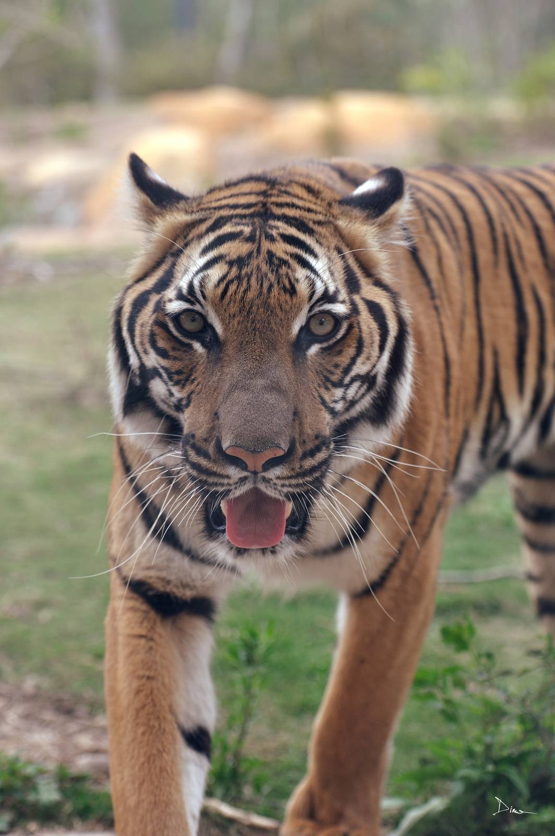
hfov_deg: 13.0
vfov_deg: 19.5
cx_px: 278
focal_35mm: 105
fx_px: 2434
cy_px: 418
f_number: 3.5
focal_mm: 70
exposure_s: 1/500
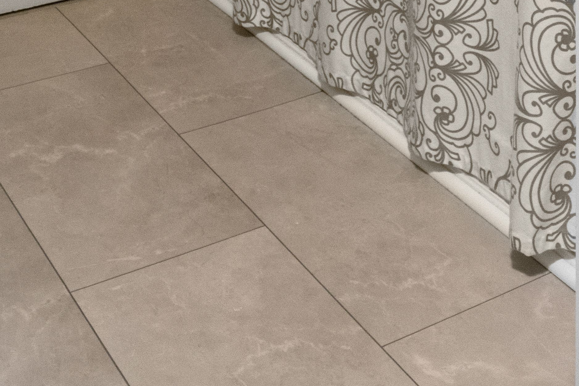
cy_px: -512
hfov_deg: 26.0
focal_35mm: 78
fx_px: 1255
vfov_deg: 13.4
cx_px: 311
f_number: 11
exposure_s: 1/10
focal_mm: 15.4
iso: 3200
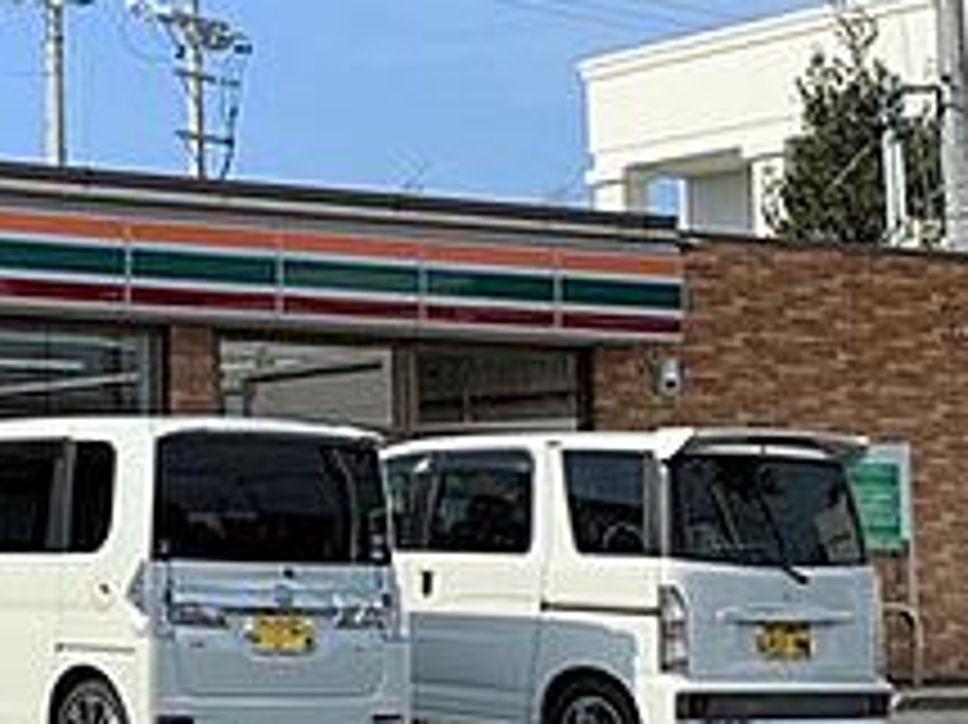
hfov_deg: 22.7
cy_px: 398
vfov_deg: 19.6
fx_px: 2096
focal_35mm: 75
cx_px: -342
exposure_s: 1/2160
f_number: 1.8
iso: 25
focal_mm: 4.25
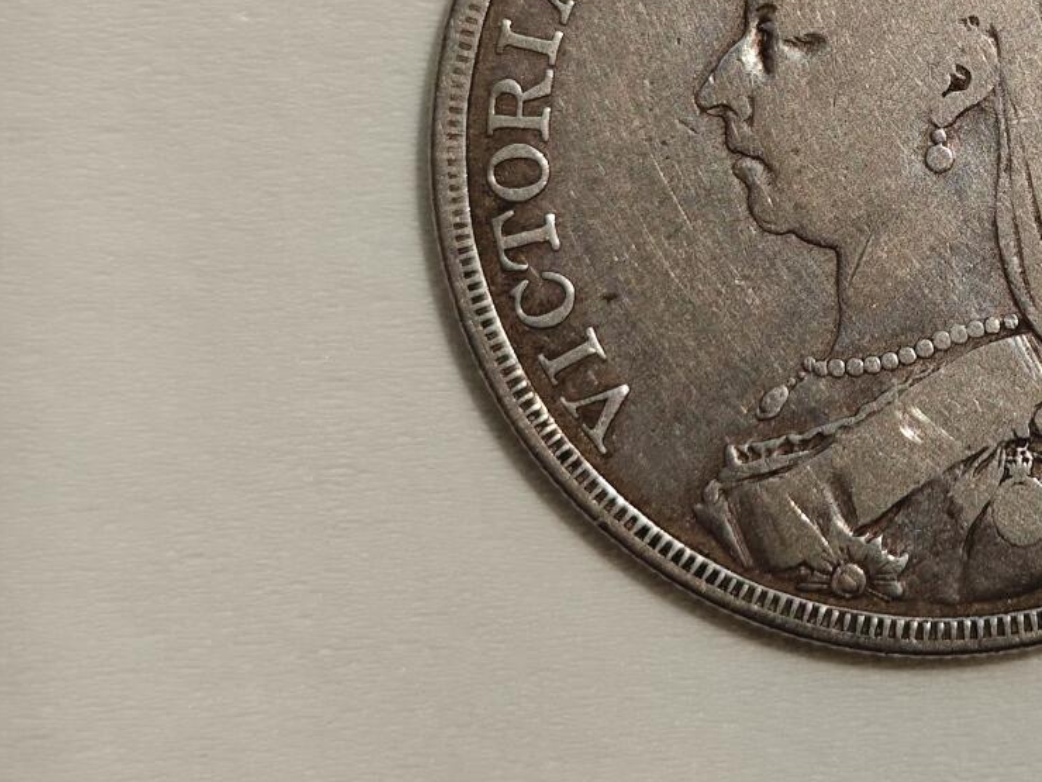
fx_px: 2619
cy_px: 116
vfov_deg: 16.8
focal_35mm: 87
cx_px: 983
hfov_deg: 21.9
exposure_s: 1/56.4
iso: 400
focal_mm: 6.55
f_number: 1.6
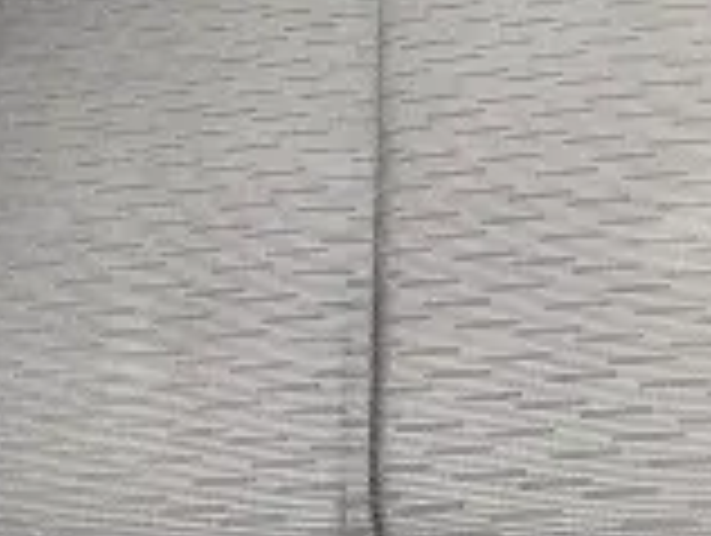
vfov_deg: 13.9
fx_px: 1913
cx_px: 148
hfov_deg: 20.8
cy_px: -482
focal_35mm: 93
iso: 100
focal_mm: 5.56
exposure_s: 1/101
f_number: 1.8
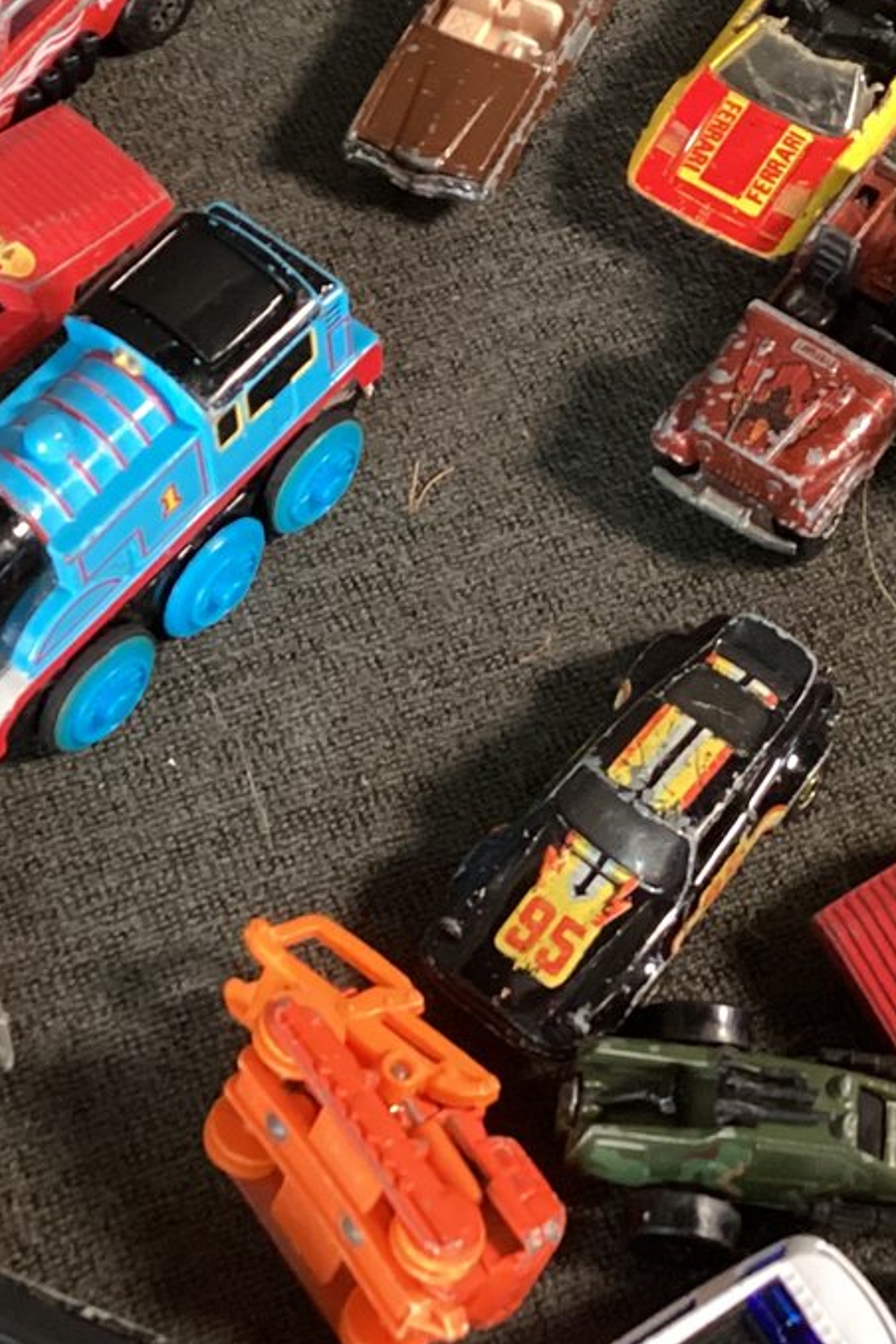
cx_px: 576
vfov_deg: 27.8
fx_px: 2688
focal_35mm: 72
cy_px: 413
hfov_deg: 18.9
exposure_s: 1/60
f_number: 2.4
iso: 320
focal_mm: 3.3
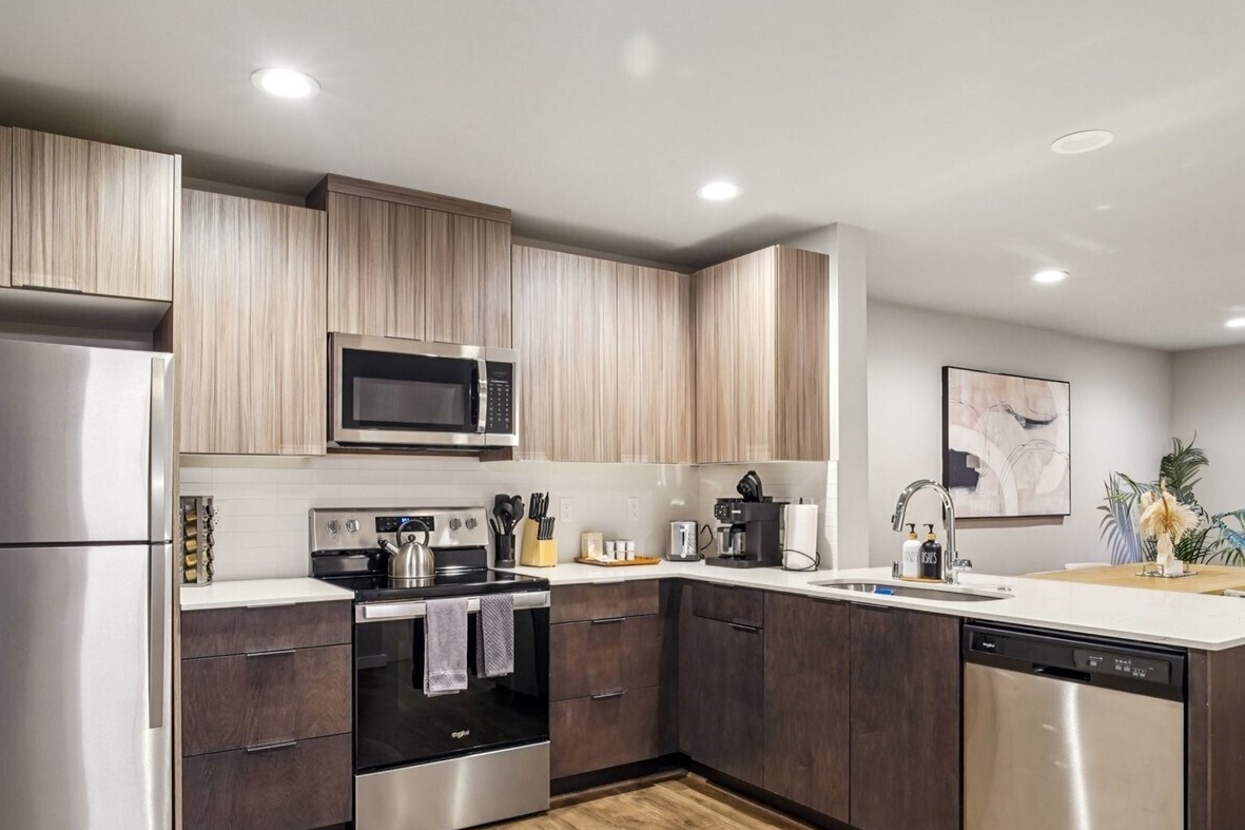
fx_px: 795
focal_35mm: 23
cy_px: 519
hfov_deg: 76.1
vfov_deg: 54.5
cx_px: 596
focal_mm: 16
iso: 1600
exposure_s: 1/8
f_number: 8
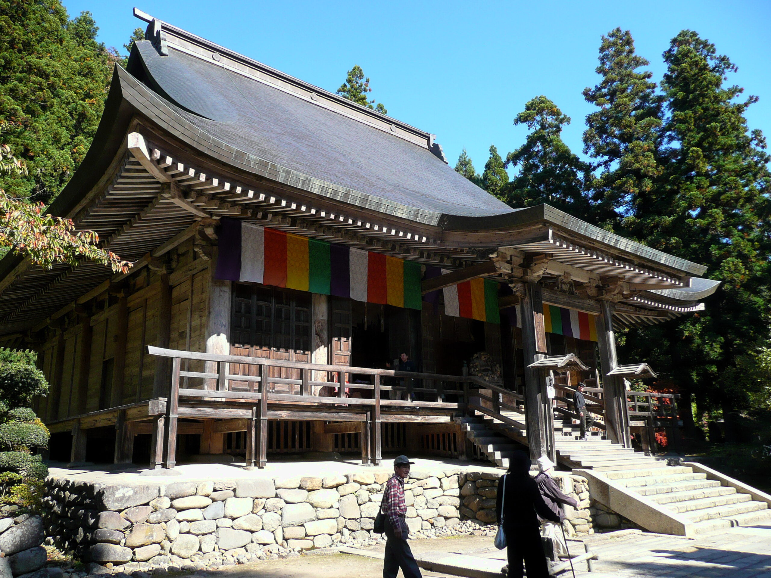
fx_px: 624
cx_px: 386
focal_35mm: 28
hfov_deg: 63.4
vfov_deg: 49.7
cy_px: 289
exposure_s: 1/320
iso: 100
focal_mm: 4.6
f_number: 3.3
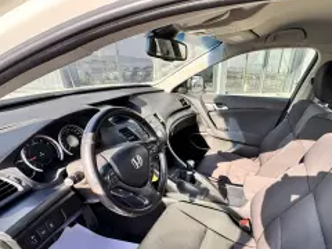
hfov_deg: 77.2
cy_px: 181
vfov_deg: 60.6
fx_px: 201
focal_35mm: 21
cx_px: 213
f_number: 2.2
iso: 40
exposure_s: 1/158
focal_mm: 2.22
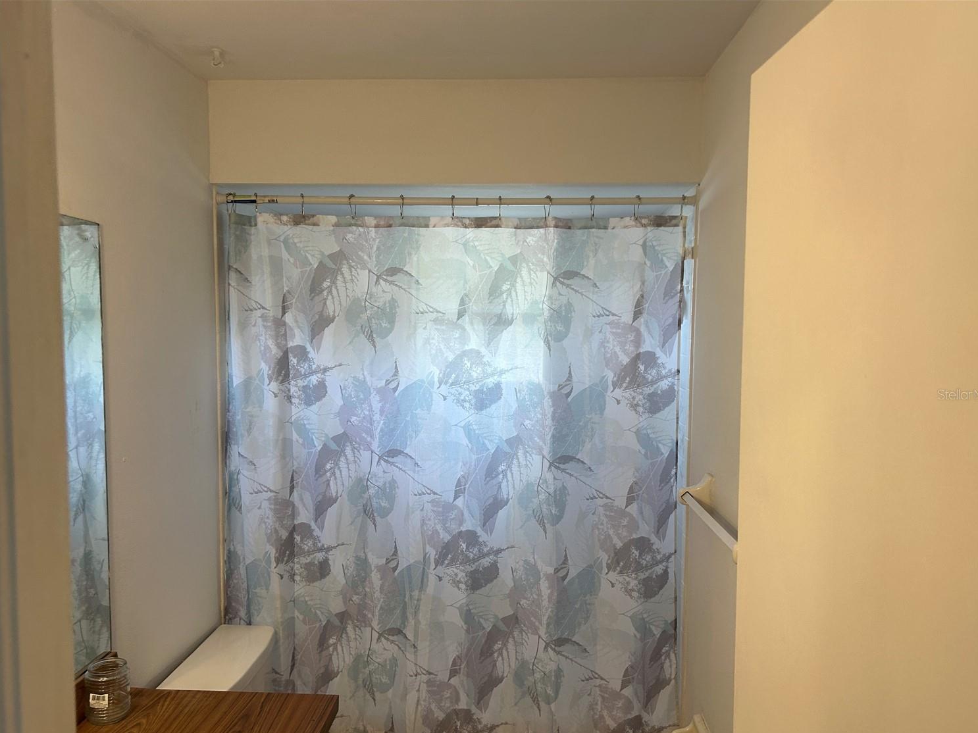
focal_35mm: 28
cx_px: 473
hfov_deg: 63.4
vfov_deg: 49.7
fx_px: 791
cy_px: 394
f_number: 1.5
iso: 100
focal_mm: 5.7
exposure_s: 1/120
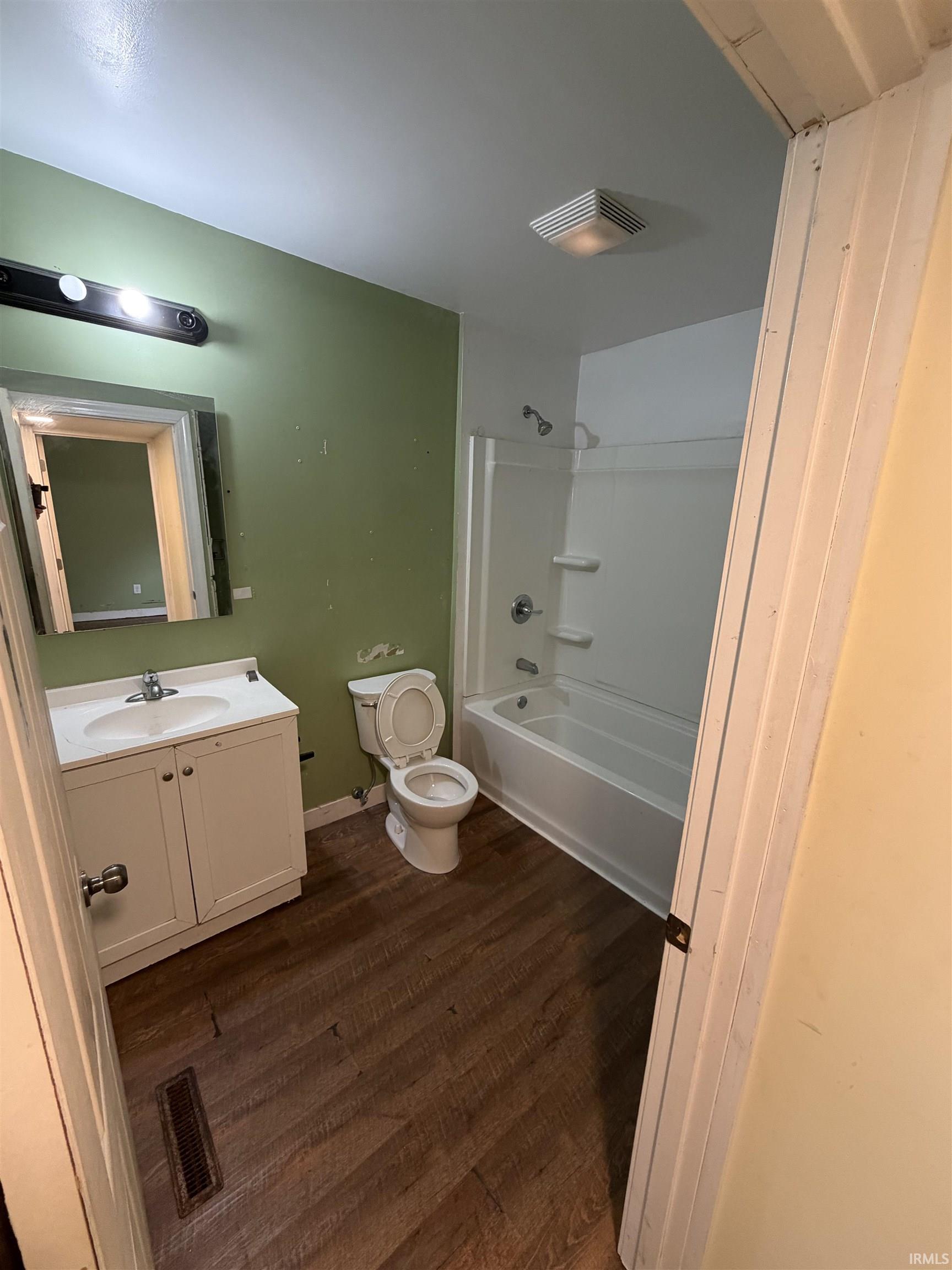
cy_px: 635
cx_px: 476
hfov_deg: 85.7
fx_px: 513
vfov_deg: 102.1
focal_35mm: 14
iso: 320
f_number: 2.2
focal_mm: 2.22
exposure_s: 1/60
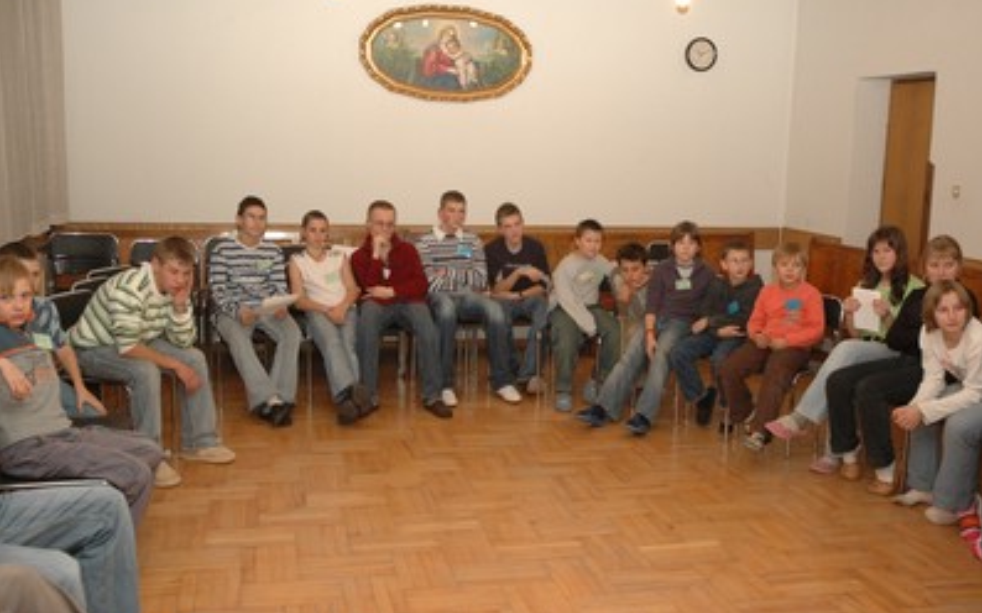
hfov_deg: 50.9
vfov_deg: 33.1
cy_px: 302
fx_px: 1031
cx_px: 492
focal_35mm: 39
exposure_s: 1/45
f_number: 3.8
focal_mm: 25
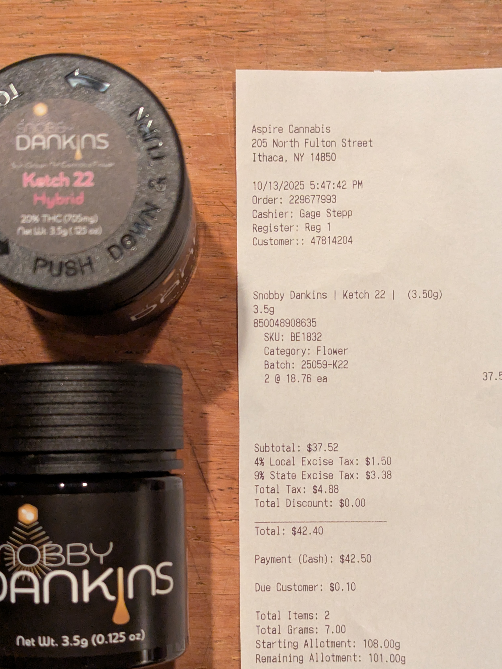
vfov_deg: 32.6
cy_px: 408
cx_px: 238
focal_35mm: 59
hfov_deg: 24.8
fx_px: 1141
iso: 917
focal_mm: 6.81
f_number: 1.85
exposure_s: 1/60
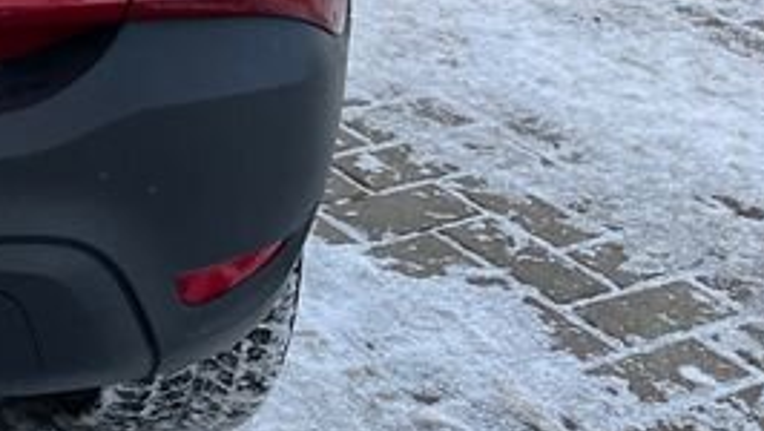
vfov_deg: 10.5
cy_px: -333
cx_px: -618
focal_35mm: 109
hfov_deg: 16.4
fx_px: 2209
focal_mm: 5.1
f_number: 1.6
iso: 50
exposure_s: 1/951
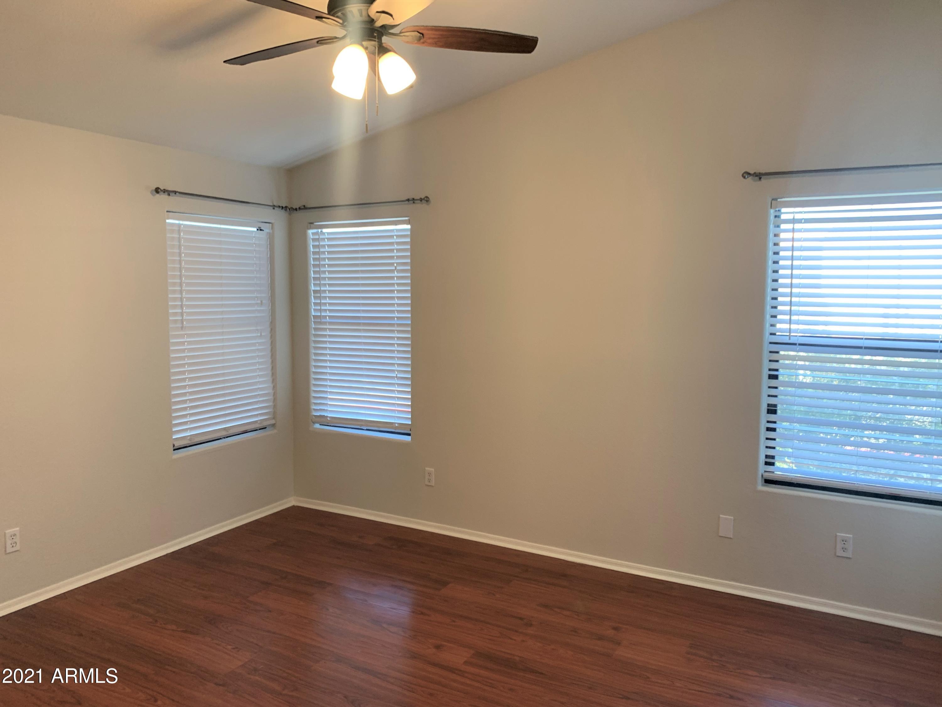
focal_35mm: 26
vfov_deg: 53.1
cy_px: 354
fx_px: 708
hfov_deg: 67.3
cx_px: 471
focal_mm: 4.25
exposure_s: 1/60
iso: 80
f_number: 1.8
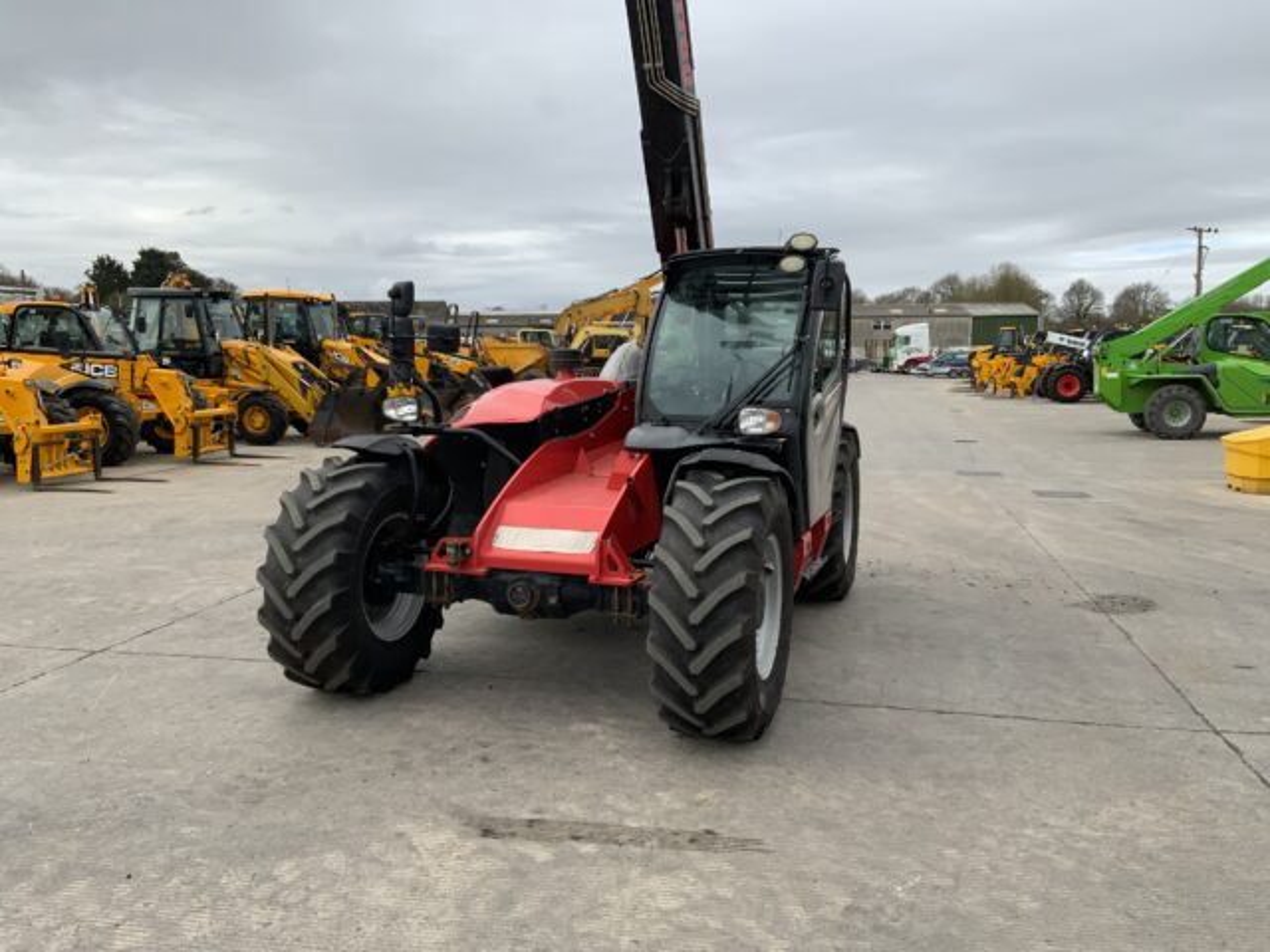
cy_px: 476
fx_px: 1064
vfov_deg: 48.2
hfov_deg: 61.7
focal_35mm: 29
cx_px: 635
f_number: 1.8
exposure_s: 1/1786
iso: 16
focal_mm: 3
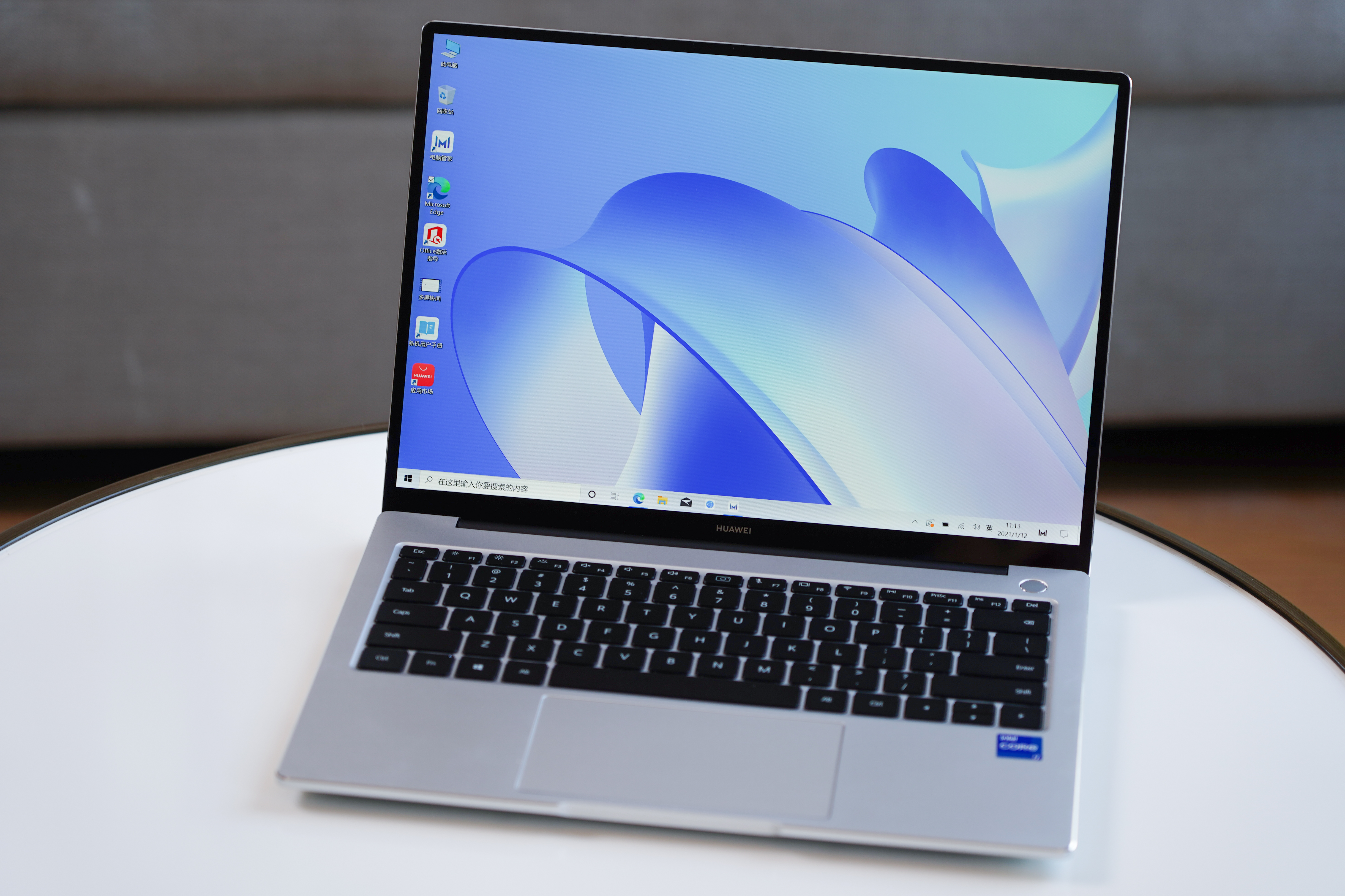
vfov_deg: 13.4
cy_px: 448
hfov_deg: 20.0
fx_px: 3810
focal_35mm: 102
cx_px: 672
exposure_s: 1/40
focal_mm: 102
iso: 100
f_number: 4
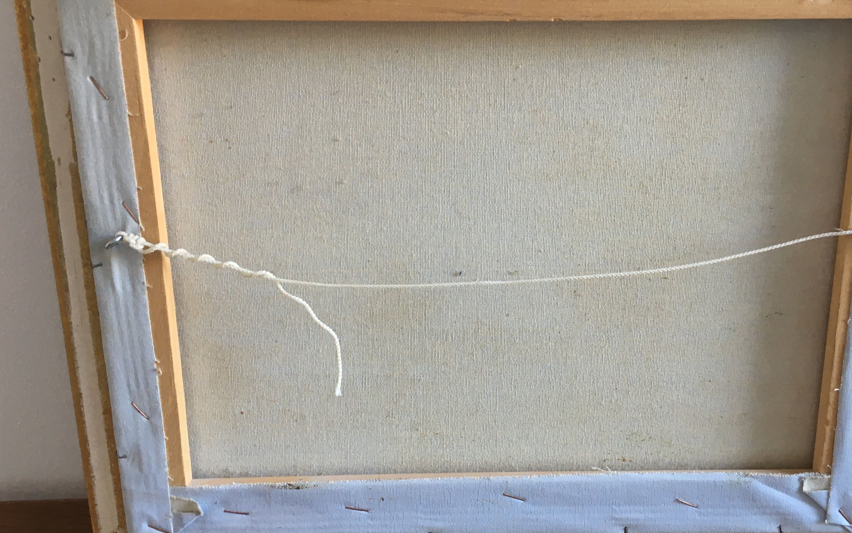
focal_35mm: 38
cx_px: 499
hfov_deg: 51.3
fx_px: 882
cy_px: 257
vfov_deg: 33.6
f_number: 2.2
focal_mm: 4.15
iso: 64
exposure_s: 1/33
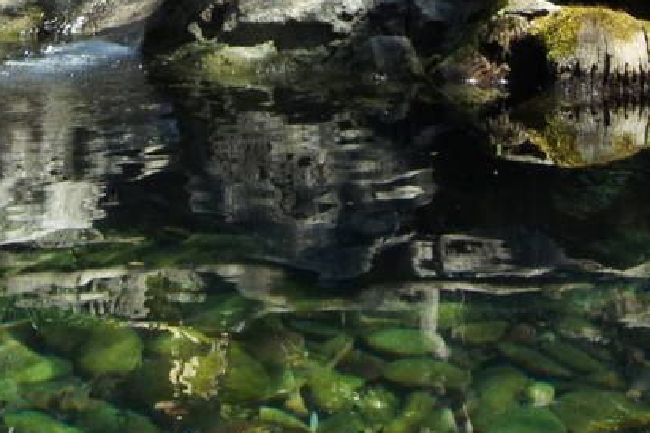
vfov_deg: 11.9
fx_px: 1896
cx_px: 321
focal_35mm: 105
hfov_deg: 19.5
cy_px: -388
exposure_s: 1/200
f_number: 10
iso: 800
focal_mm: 18
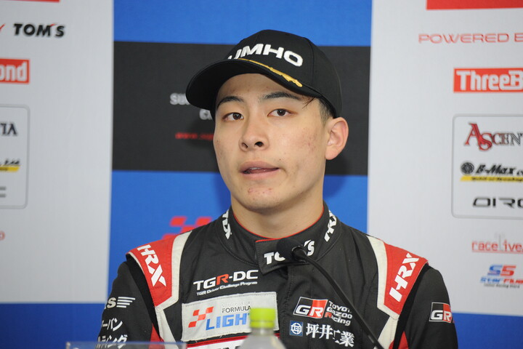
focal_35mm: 200
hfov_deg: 10.3
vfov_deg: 6.9
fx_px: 2905
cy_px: 174
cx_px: 262
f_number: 5.6
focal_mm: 200
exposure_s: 1/250
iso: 1600
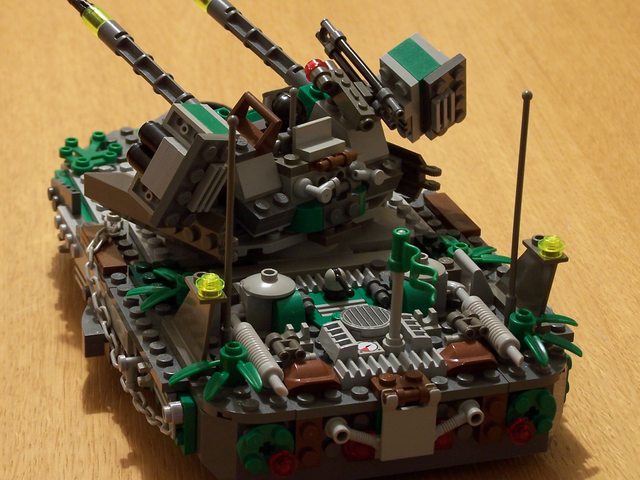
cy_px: 222
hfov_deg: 18.7
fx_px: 1941
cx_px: 268
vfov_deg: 14.1
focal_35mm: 105
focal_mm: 13.7
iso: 80
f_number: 3.2
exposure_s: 1/2
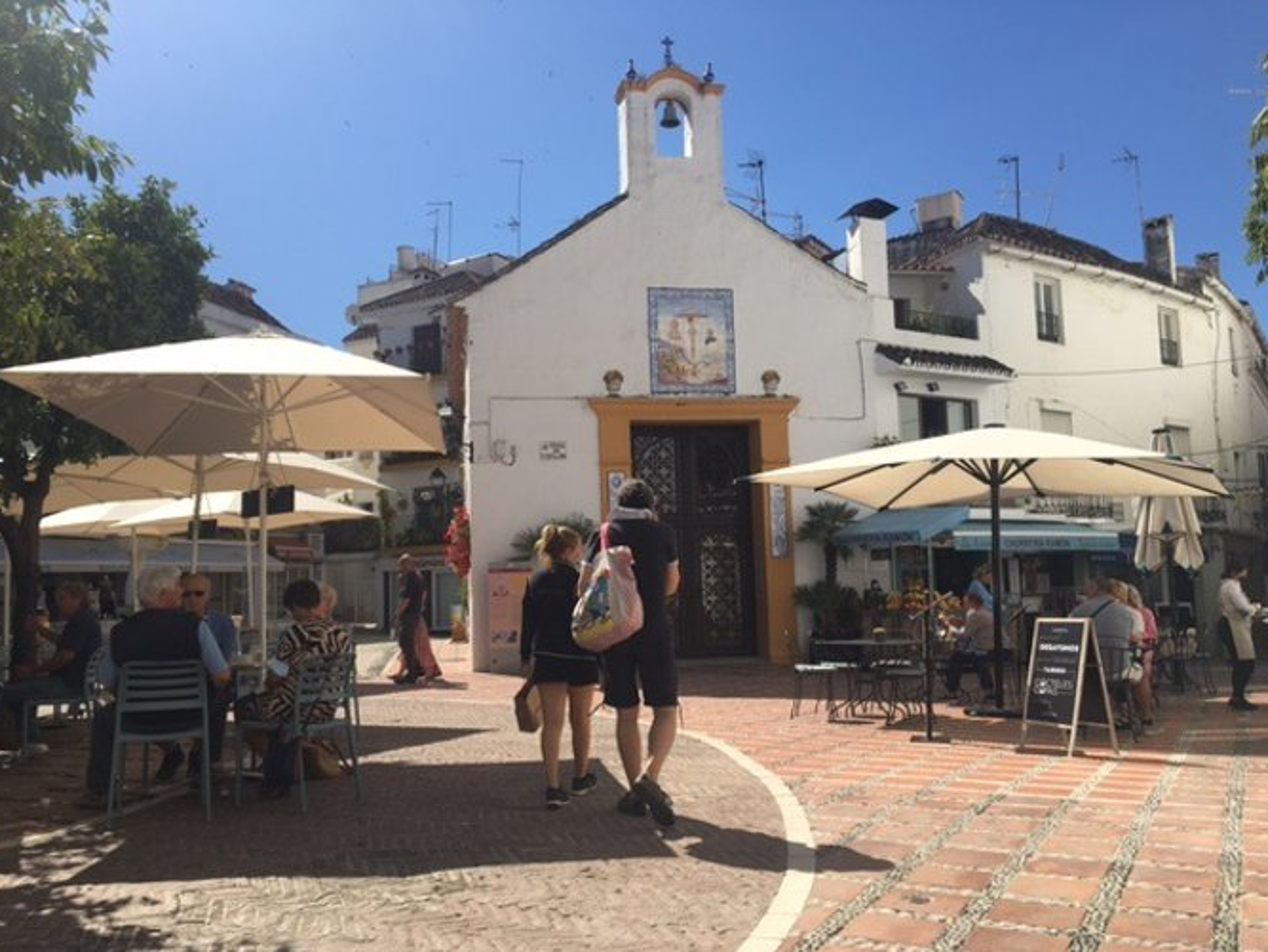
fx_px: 1100
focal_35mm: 30
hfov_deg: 59.9
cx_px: 629
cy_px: 490
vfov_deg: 46.8
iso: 25
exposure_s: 1/2137
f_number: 2.2
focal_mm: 4.15
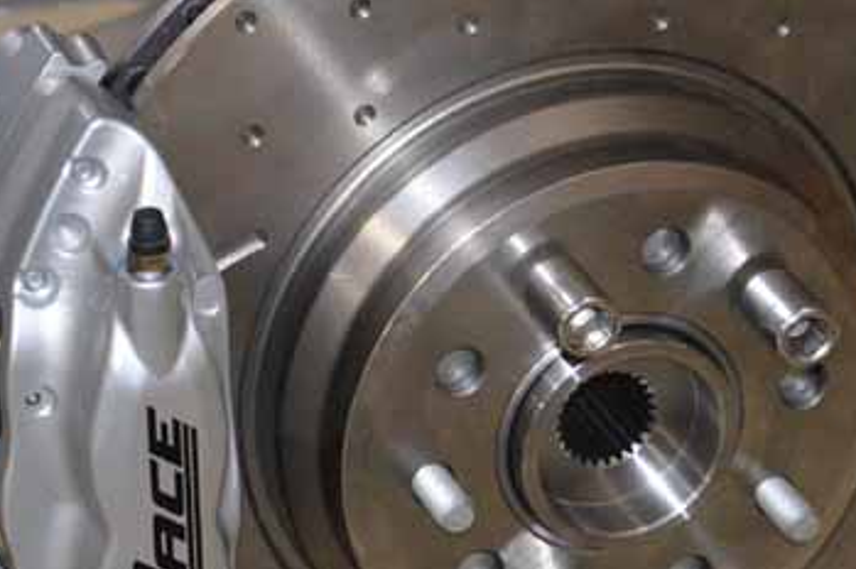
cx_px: 334
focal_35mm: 165
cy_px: 297
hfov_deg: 12.5
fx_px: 3920
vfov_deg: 8.3
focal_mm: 48
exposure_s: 1/60
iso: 1600
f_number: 4.8
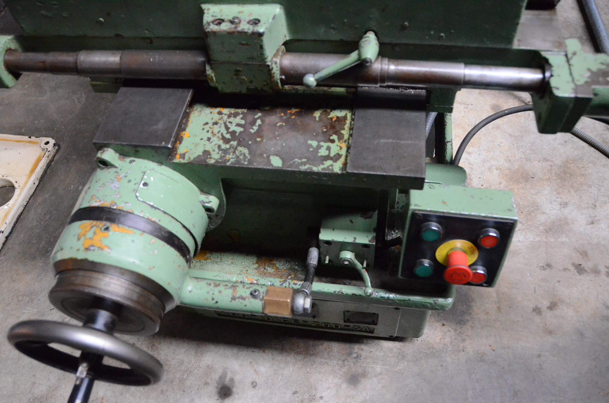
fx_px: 506
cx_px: 304
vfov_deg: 43.4
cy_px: 202
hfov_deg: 62.0
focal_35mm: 30
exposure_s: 1/250
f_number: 3.5
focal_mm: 20
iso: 6400
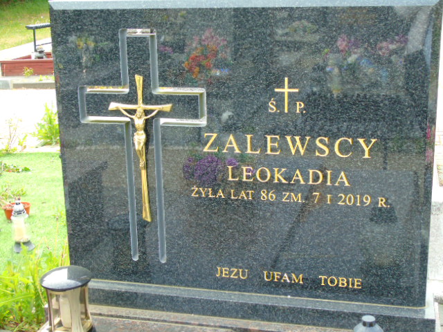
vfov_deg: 27.0
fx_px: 691
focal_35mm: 54
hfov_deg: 35.5
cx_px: 222
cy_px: 166
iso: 80
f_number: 4.3
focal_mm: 9.6
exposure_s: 1/80
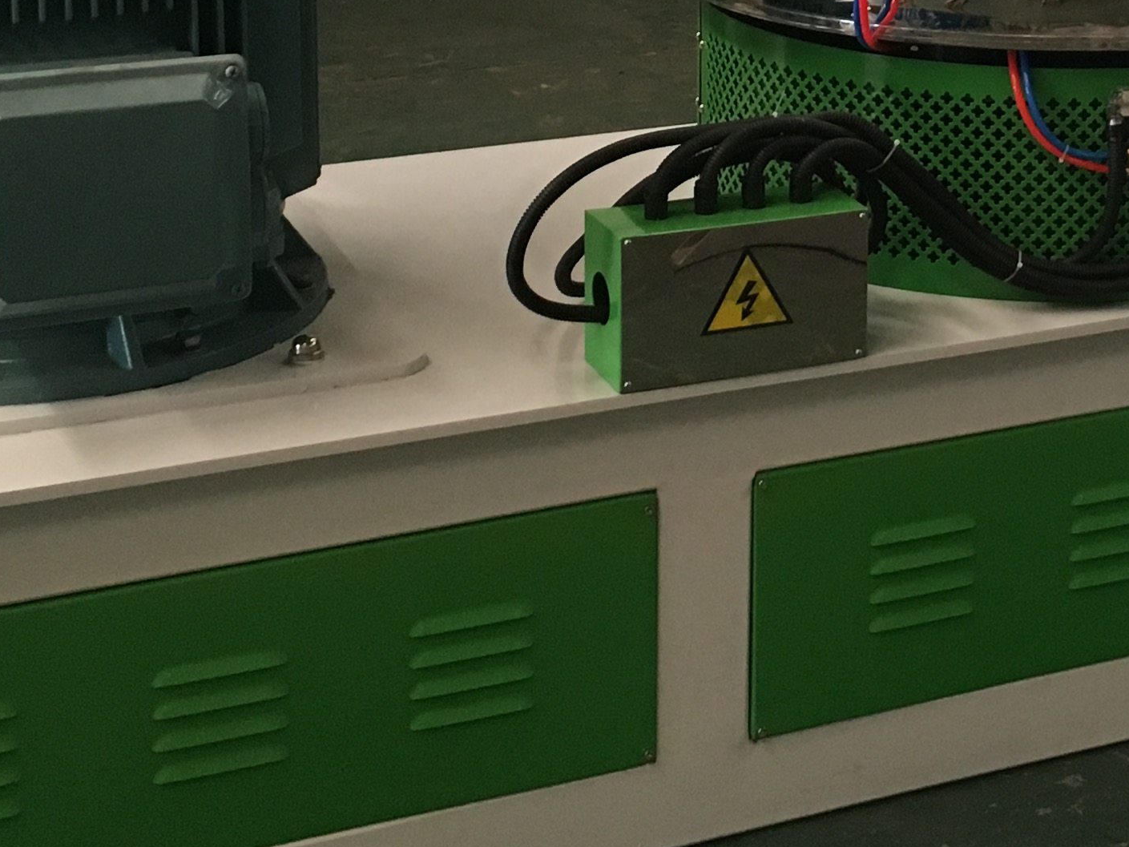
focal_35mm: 83
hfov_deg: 23.0
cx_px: 982
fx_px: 2707
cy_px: -92
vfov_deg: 17.2
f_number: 2.2
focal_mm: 4.15
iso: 200
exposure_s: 1/33
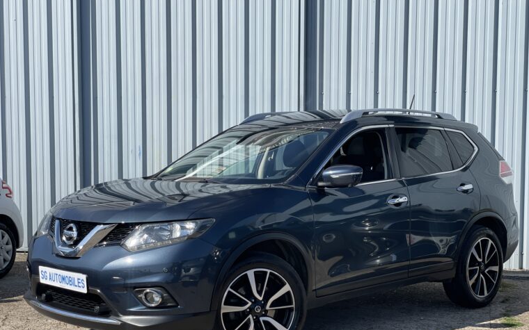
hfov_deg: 35.1
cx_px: 273
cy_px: 204
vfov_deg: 22.3
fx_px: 836
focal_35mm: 58
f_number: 2
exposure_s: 1/1712
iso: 32
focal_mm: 6
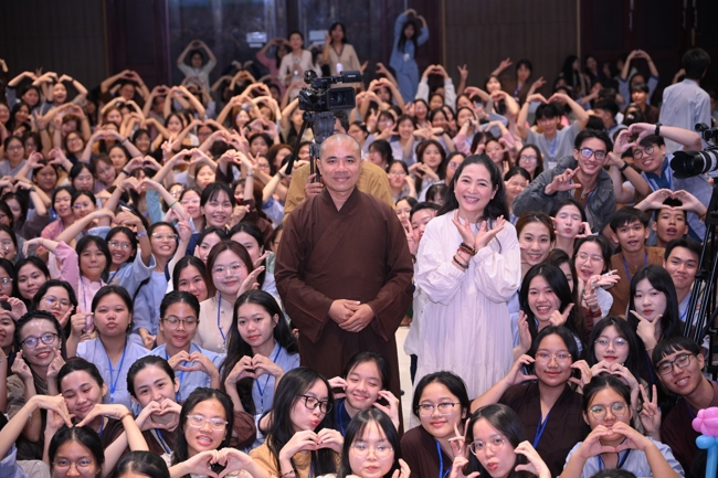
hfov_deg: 26.7
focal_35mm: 76
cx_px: 359
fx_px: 1515
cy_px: 239
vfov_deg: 17.9
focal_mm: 76
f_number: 4
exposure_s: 1/100
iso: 1600
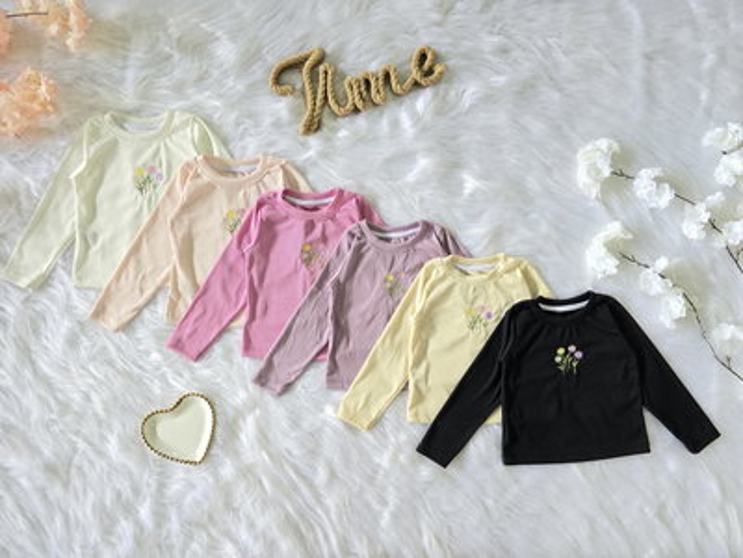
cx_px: 372
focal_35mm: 23
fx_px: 494
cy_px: 279
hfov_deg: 73.9
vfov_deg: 58.9
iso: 320
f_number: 1.7
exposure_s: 1/100
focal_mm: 6.3
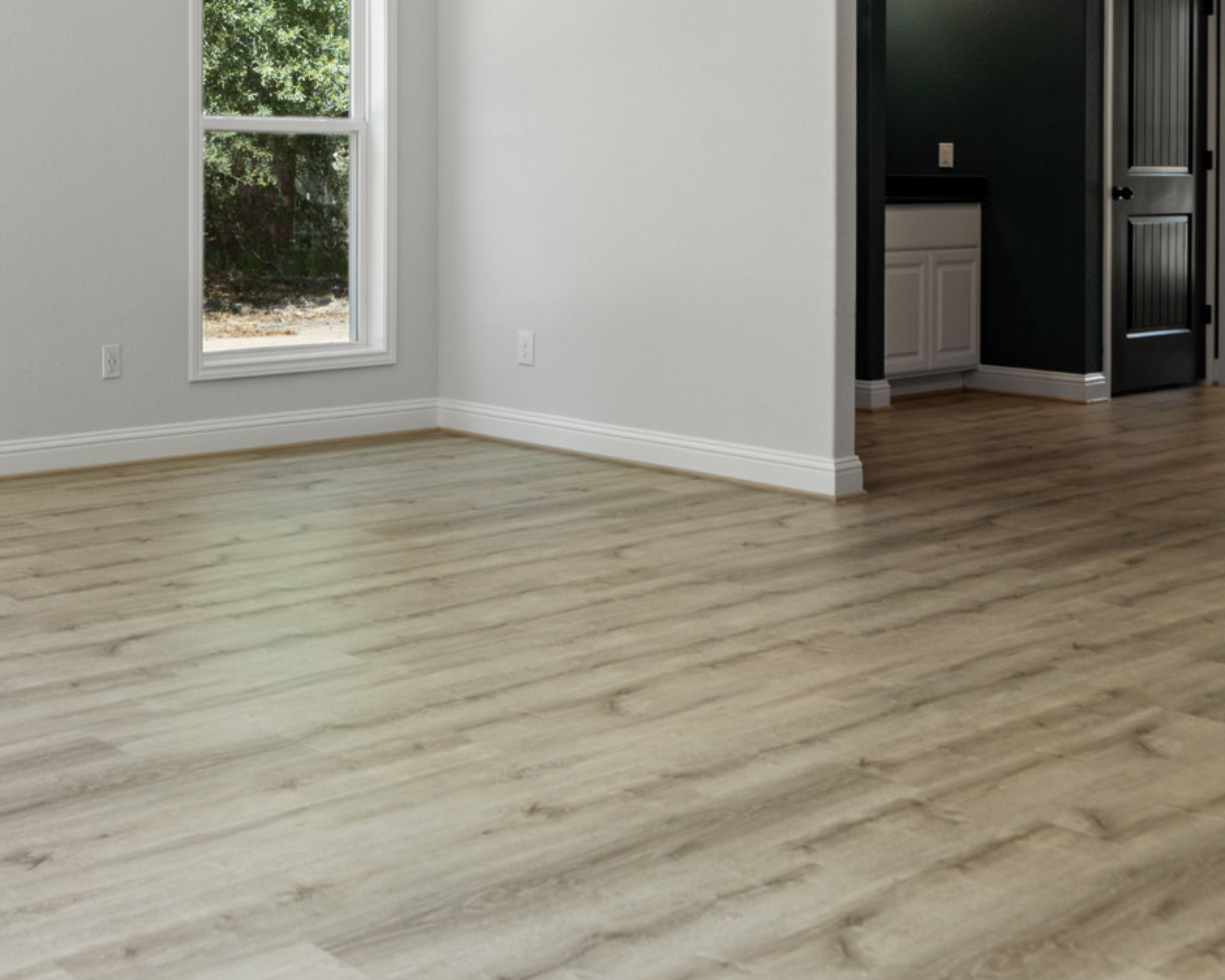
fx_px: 1668
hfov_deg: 37.7
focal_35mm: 46
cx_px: 129
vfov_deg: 32.0
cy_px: 210
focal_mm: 16
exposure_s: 1/40
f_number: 3.2
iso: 100
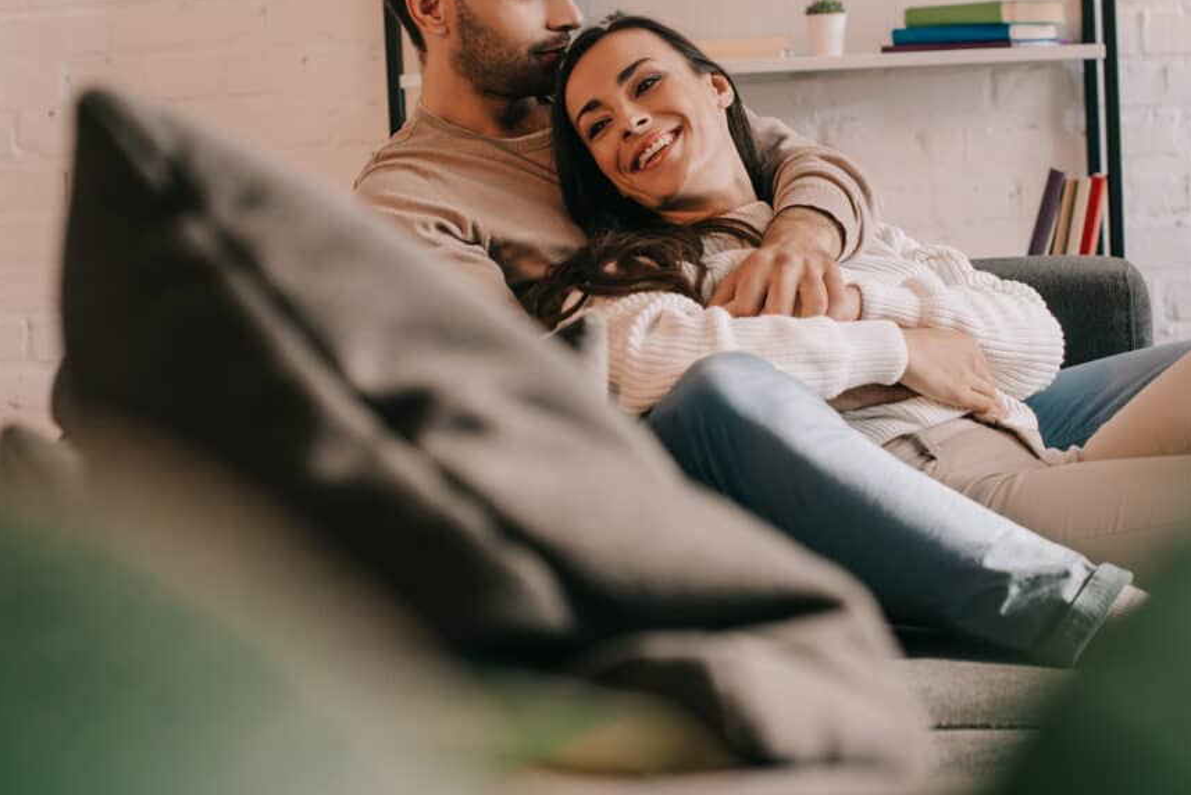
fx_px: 2316
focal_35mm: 70
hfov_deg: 28.8
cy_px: 306
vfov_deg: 19.4
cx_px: 628
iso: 125
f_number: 3.5
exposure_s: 1/200
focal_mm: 50
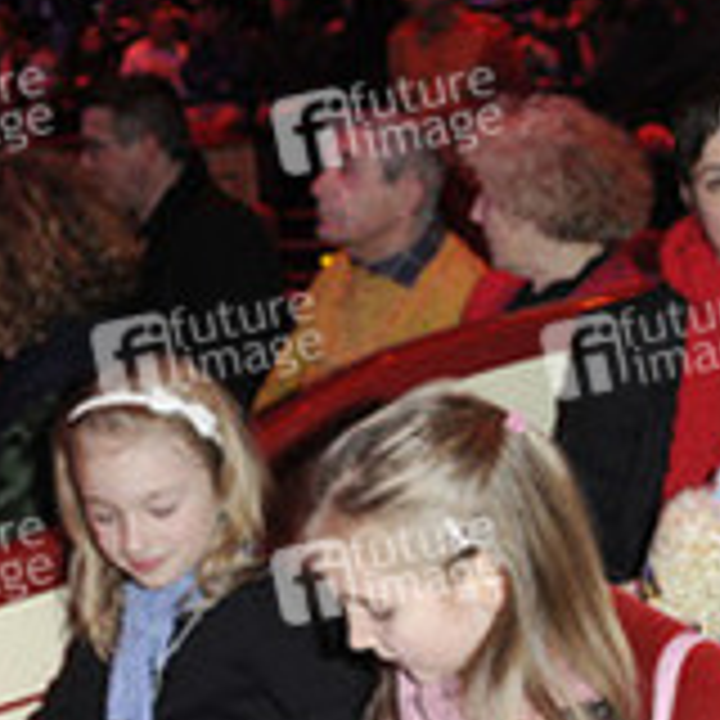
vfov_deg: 25.6
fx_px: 1577
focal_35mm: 67
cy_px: 459
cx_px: 718
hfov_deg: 24.6
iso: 1250
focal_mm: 28
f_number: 5.6
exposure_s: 1/50
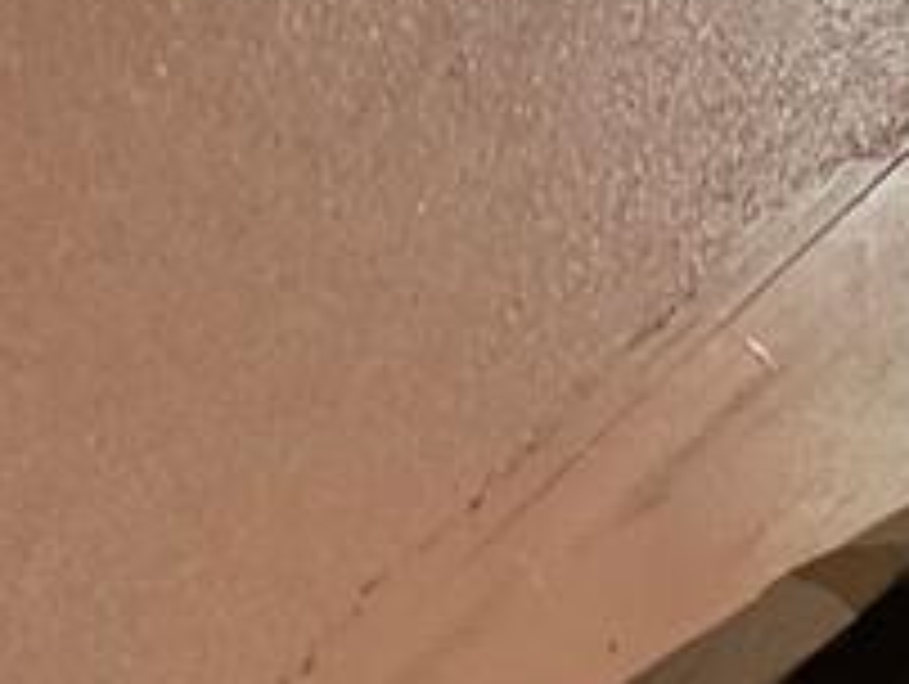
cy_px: 1588
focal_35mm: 147
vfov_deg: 9.2
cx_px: 2182
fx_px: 3865
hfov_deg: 11.2
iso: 50
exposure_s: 1/122
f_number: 1.8
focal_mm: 3
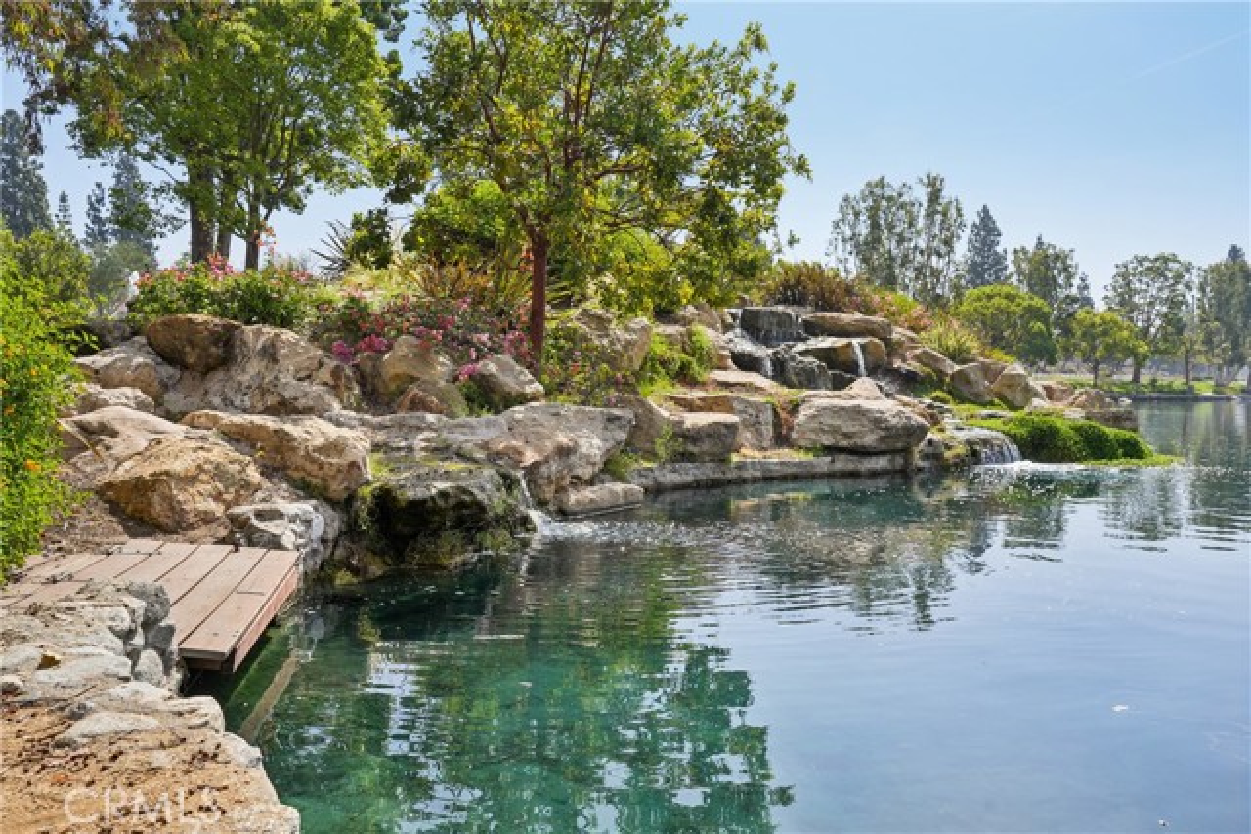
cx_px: 626
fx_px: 973
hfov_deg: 65.5
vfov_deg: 46.4
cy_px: 417
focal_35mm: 28
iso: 125
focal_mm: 28
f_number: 8
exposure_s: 1/500
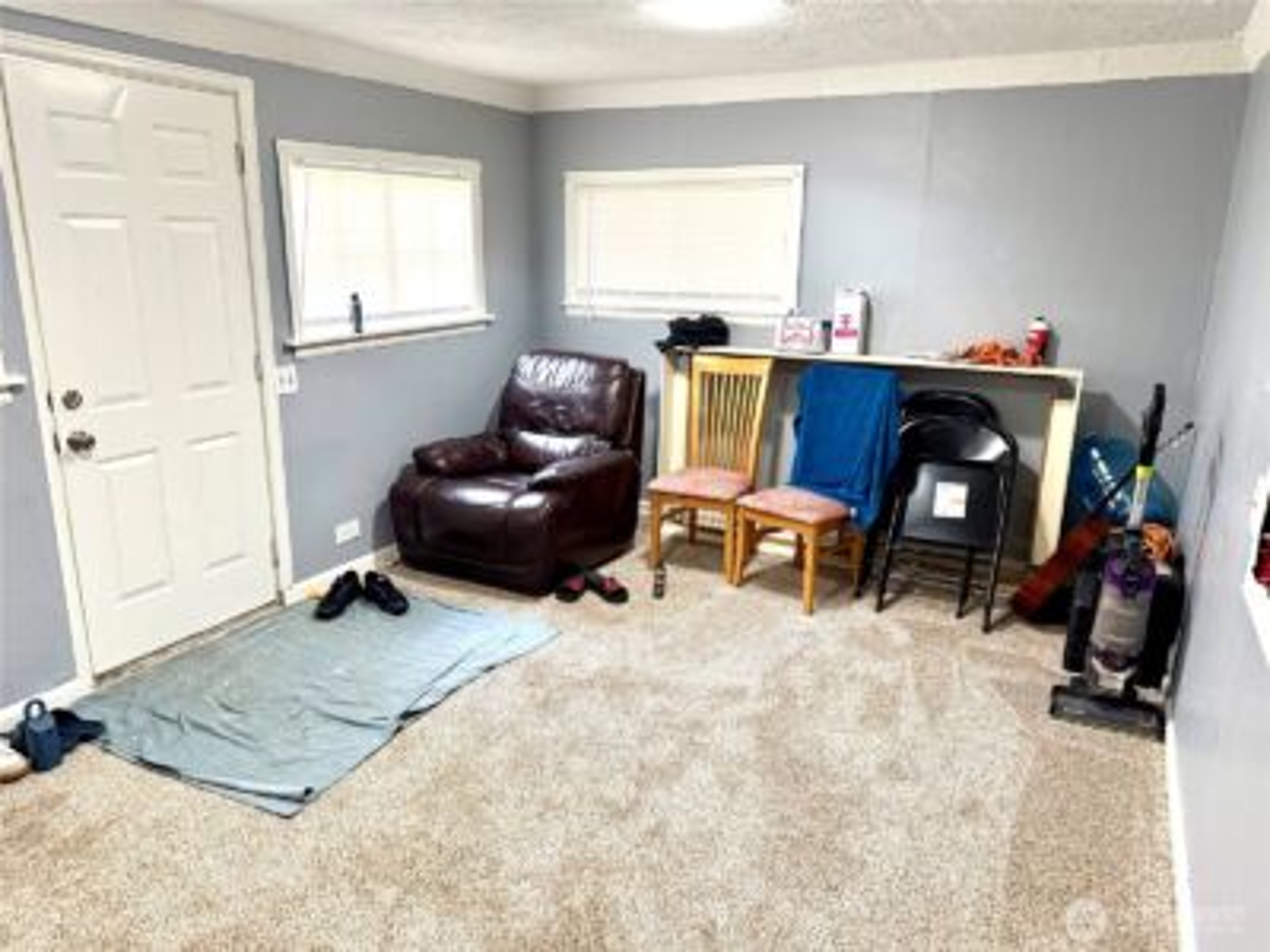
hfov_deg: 71.6
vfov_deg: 56.8
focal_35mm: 24
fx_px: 881
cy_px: 476
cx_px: 635
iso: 500
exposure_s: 1/60
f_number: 1.78
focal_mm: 6.76
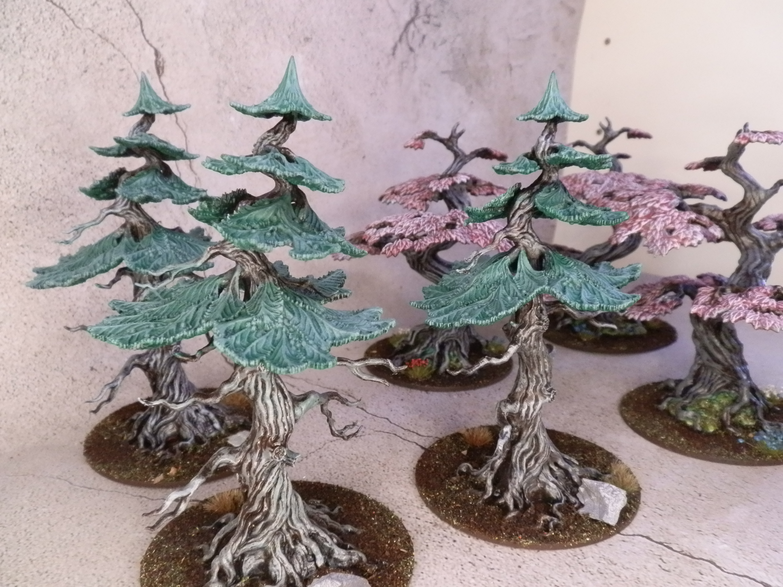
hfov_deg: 63.4
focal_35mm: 28
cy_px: 294
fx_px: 633
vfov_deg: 49.7
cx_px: 392
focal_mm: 5
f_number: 3.1
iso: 400
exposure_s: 1/100
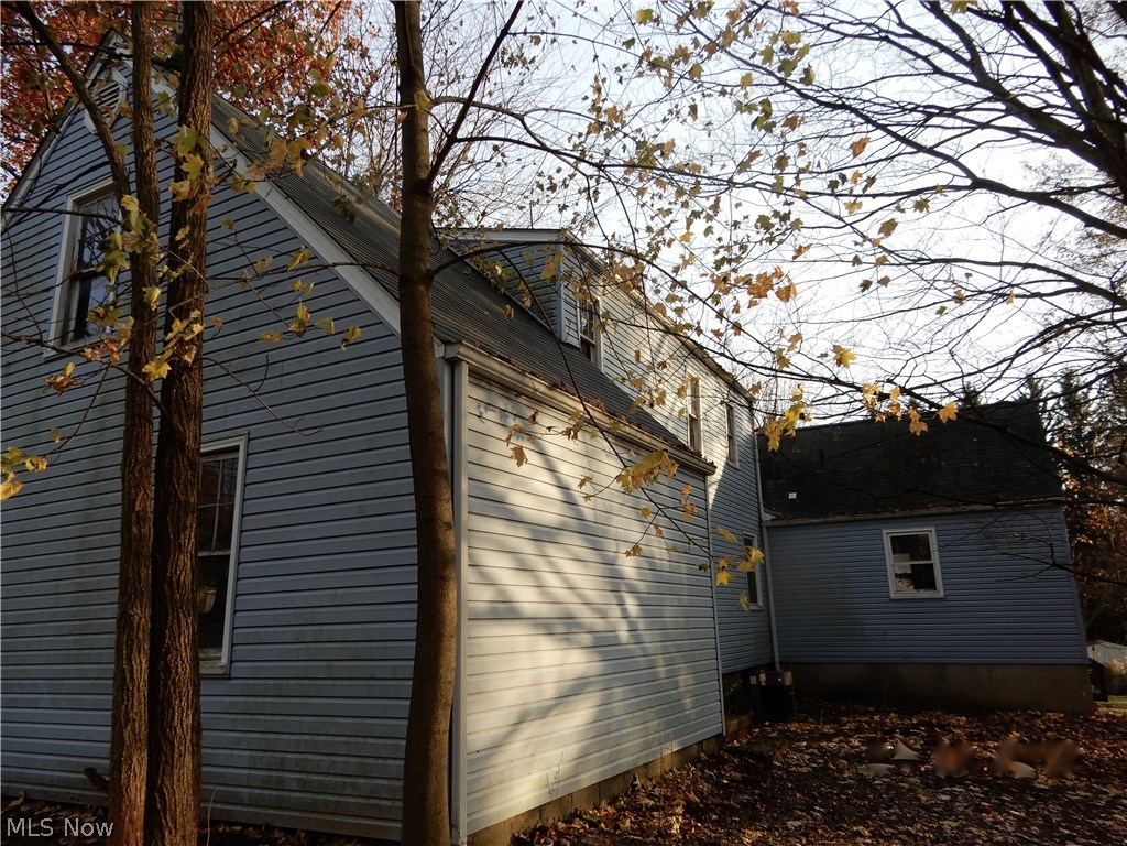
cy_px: 423
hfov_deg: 71.6
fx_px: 781
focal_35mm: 24
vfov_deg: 56.8
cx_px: 564
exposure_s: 1/200
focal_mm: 4.3
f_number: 3.4
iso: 80
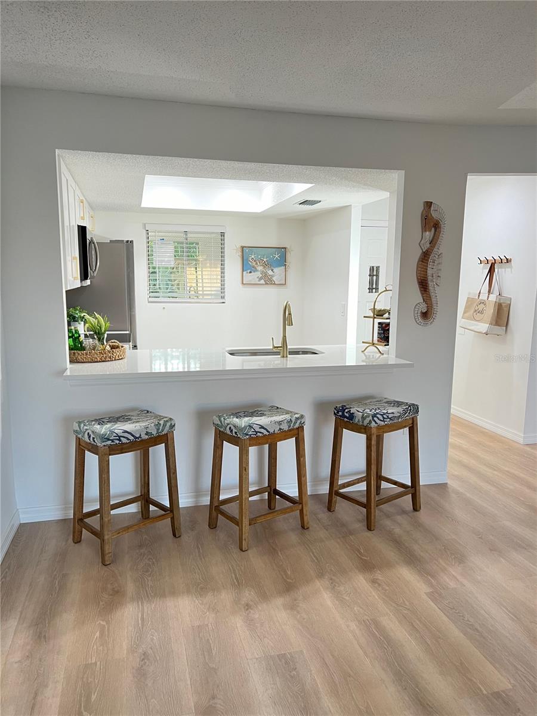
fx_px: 538
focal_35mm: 26
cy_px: 358
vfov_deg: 67.3
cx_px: 268
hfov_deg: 53.1
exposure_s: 1/60
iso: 200
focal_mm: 5.7
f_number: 1.5
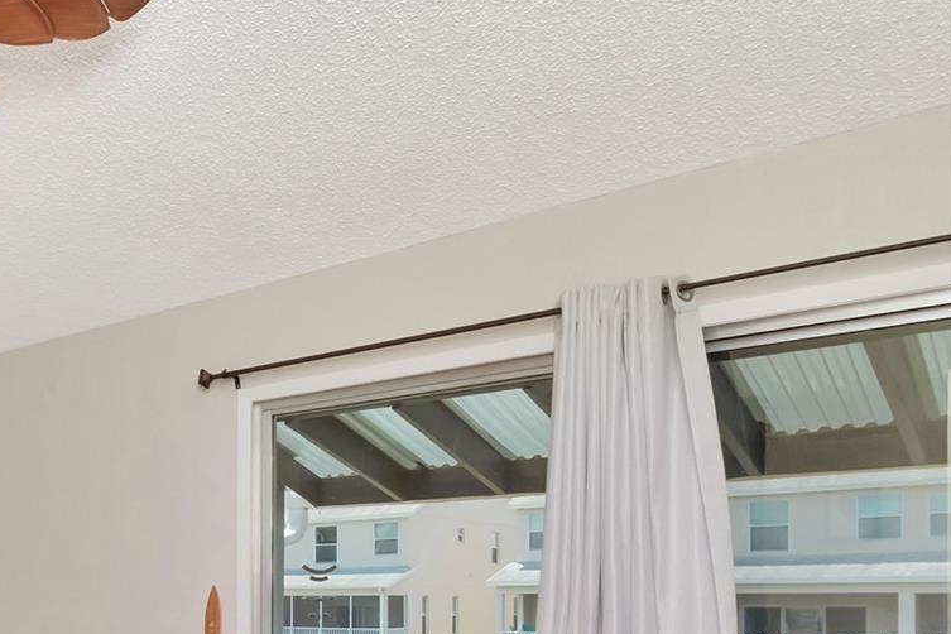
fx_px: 926
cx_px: -52
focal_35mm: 35
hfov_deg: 44.1
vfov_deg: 34.1
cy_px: 647
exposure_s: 1/200
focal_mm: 11
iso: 800
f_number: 11
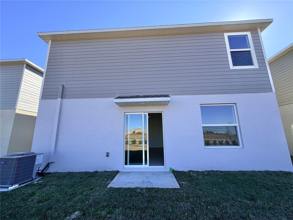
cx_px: 146
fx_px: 119
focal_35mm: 14
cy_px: 110
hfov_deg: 102.1
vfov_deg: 85.7
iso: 40
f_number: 2.2
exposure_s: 1/502
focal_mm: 2.22
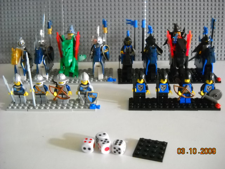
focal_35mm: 41
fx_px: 266
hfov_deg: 45.8
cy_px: 84
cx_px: 112
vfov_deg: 35.1
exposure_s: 1/6
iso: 800
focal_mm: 6.72
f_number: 3.1
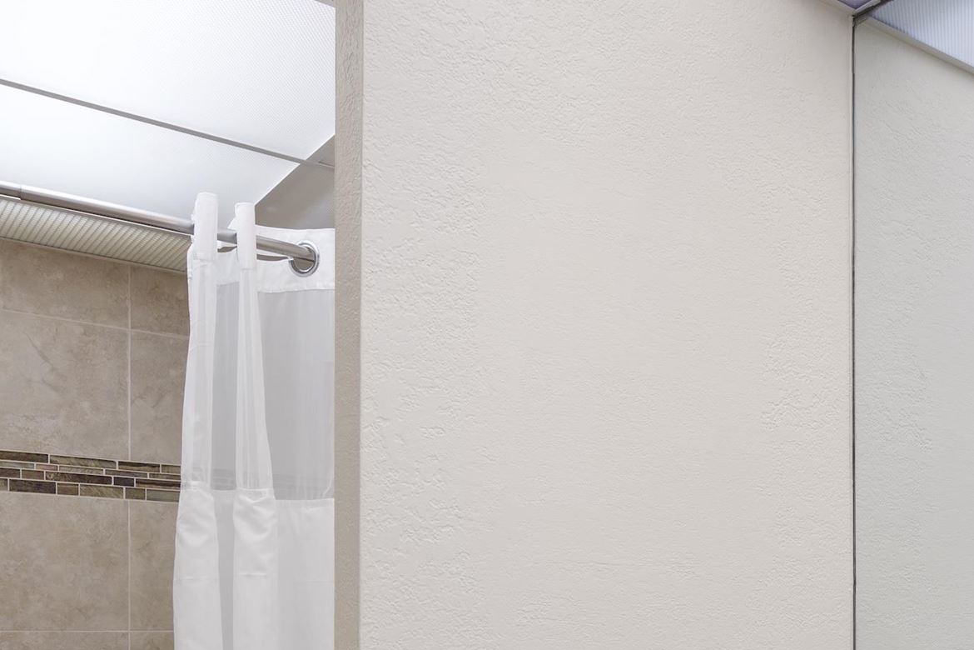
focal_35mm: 42
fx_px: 1136
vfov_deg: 29.9
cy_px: 640
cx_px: 733
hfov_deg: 44.8
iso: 100
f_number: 8
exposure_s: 1/2.5
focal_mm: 16
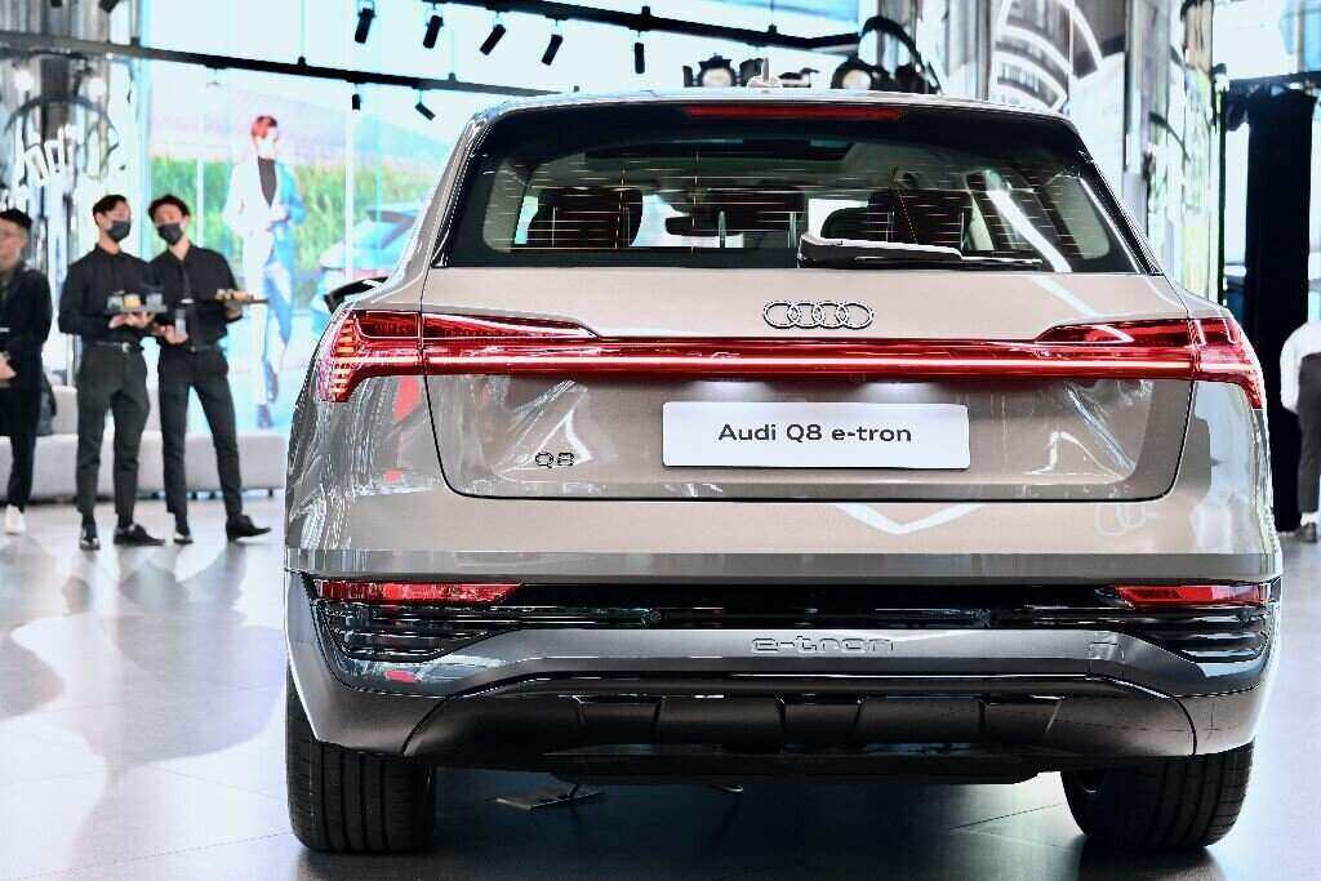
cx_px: 660
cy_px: 440
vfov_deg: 24.2
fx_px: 2055
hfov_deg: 35.6
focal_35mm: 56
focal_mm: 56
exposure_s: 1/60
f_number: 4.5
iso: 800
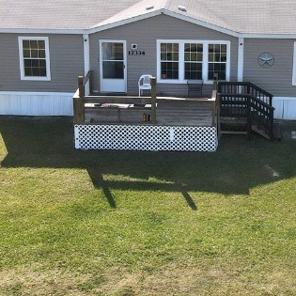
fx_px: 668
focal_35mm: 69
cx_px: 244
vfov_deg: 24.4
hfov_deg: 24.5
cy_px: 36
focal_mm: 4.5
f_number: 2.8
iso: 100
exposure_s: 1/1000
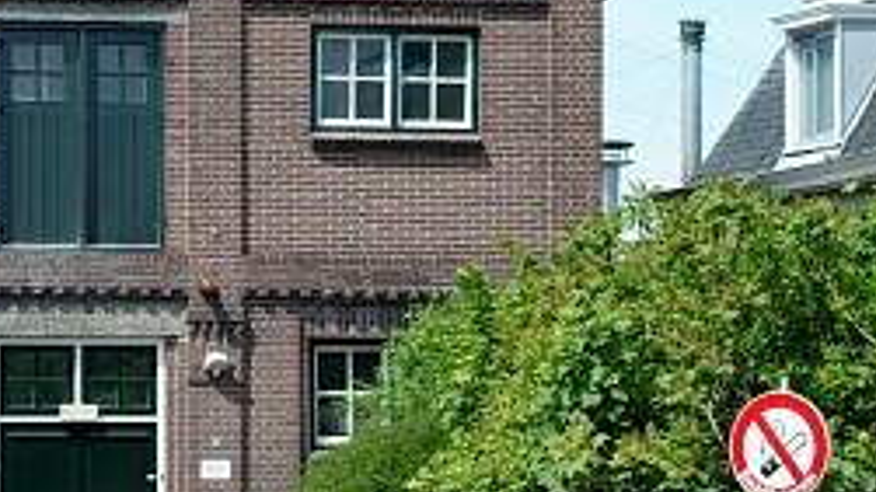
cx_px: 122
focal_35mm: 241
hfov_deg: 8.9
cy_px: 222
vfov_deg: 5.0
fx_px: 5596
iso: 400
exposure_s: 1/500
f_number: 6.7
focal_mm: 85
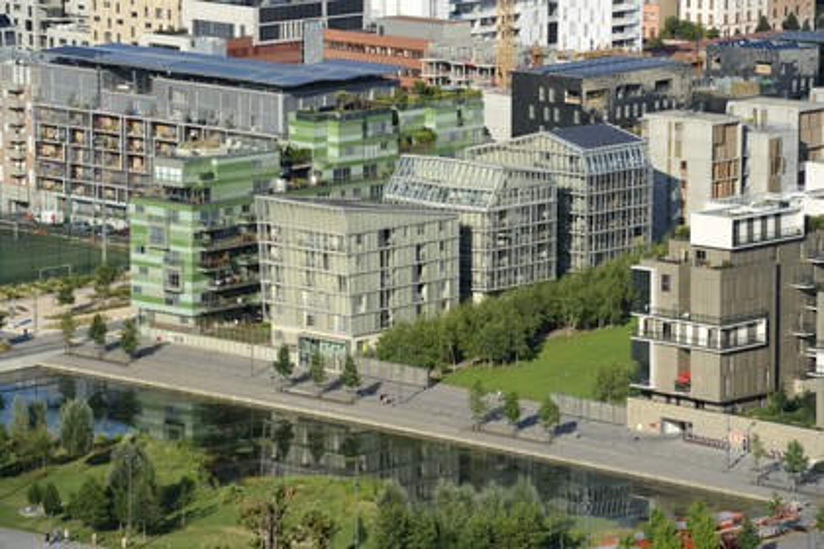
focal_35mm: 200
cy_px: 274
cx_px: 412
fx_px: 4577
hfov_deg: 10.3
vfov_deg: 6.9
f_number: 11
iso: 200
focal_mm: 200
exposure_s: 1/320
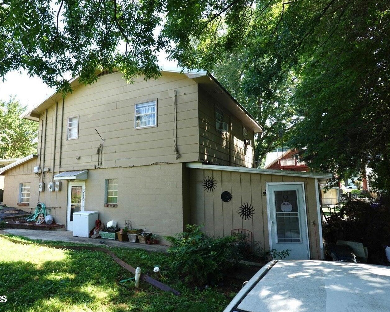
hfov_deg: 72.4
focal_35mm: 23
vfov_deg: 60.9
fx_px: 265
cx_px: 178
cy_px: 154
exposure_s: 1/125
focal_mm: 7.6
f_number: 4
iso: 125
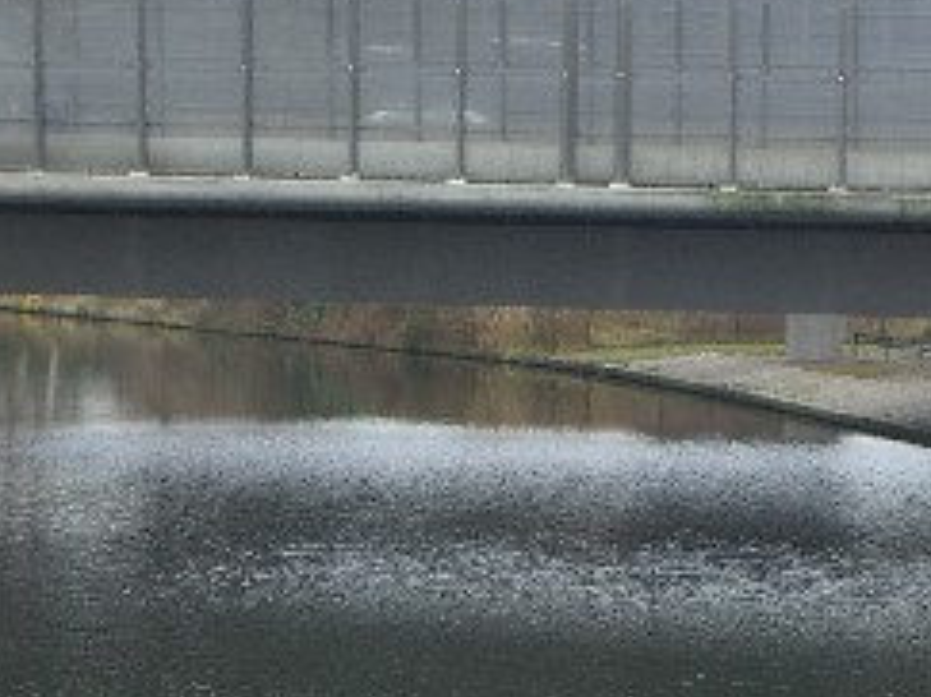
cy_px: 381
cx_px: 707
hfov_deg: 8.7
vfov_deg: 6.5
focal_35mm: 228
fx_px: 6129
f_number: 4.8
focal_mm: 19.7
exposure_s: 1/50
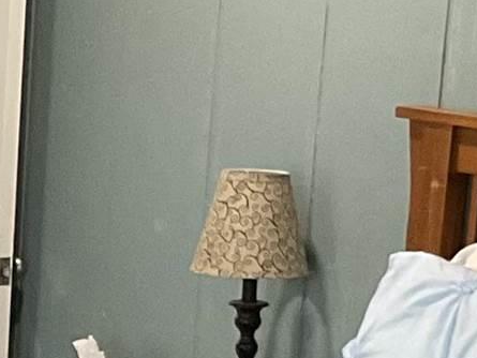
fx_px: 2757
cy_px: 477
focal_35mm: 200
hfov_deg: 9.7
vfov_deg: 7.3
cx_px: -180
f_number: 1.8
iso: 160
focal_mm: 3
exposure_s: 1/60
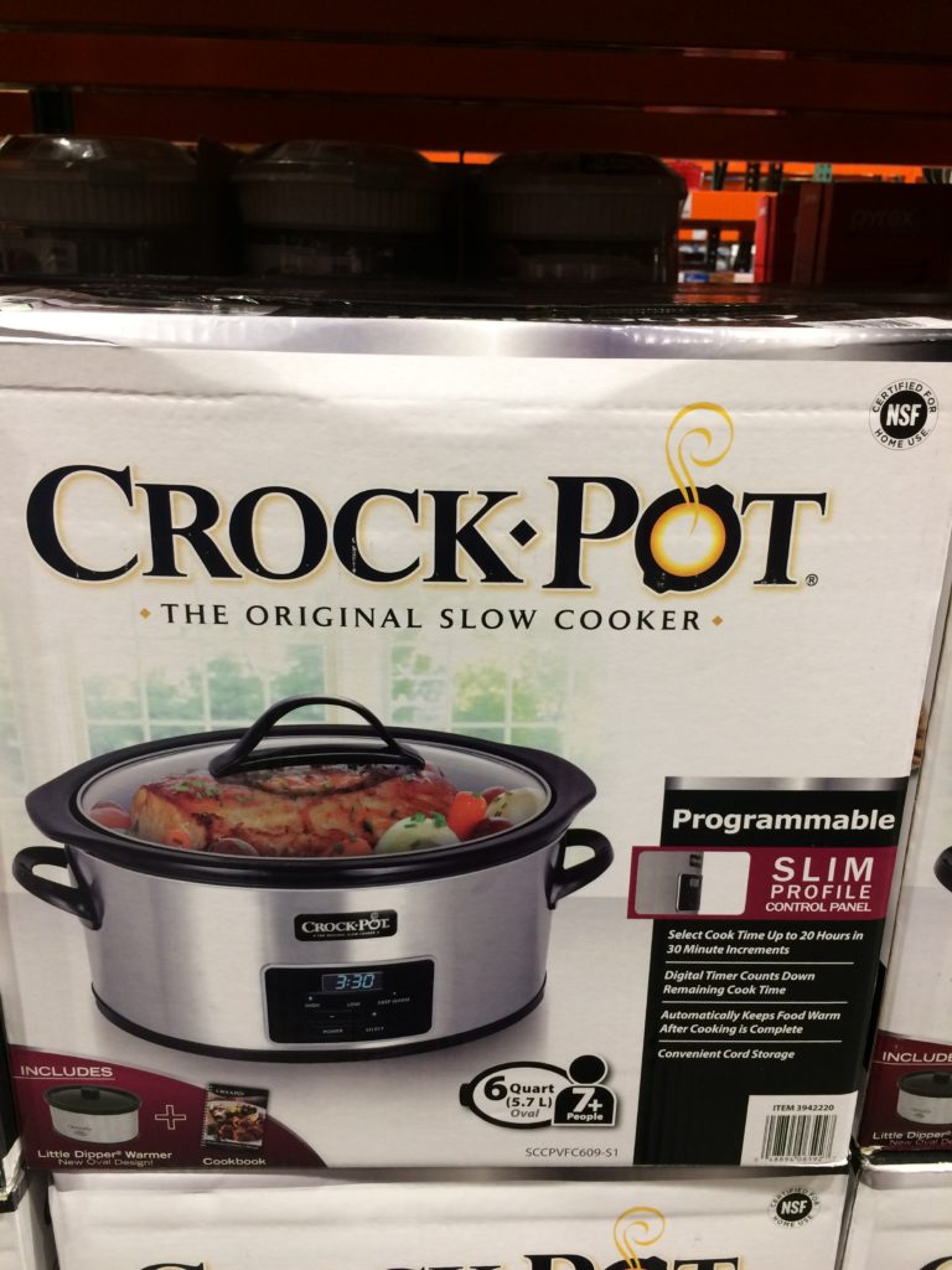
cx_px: 476
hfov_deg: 48.2
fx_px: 1063
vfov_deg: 61.7
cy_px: 635
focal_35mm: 29
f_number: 2.2
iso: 125
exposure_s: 1/33
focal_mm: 4.15
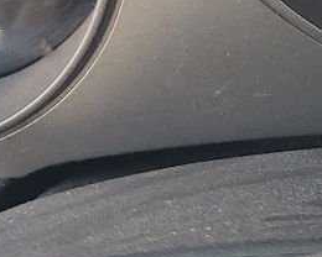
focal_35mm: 156
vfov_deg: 9.3
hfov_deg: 11.8
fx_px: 1487
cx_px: 500
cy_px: -251
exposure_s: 1/204
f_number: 1.5
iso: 50
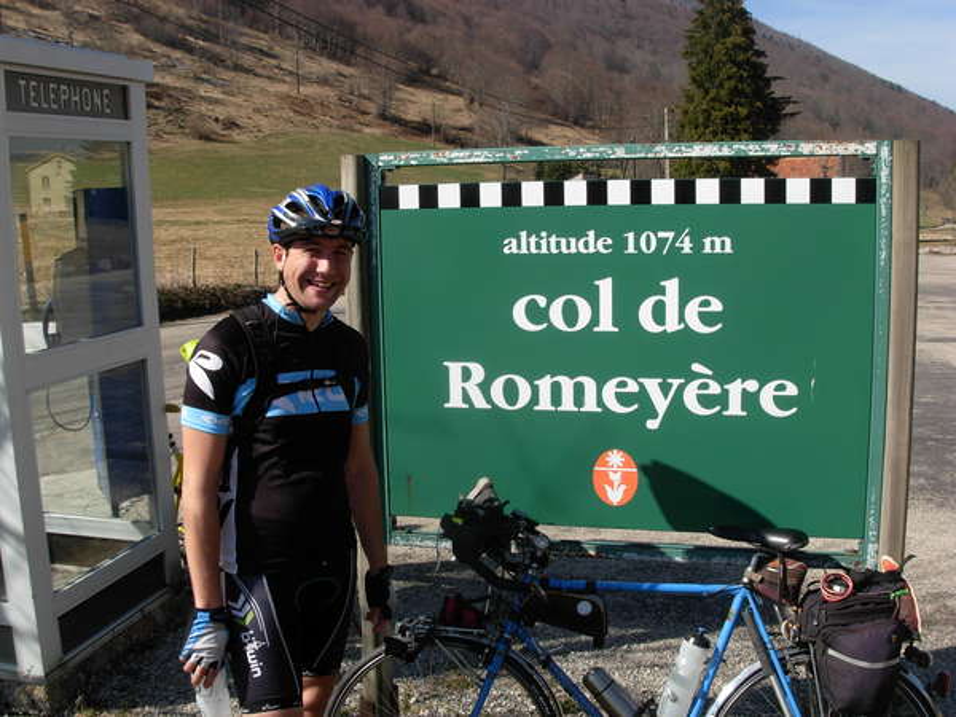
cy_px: 358
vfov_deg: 37.7
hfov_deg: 49.0
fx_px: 1049
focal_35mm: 38
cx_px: 478
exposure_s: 1/483
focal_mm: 6.3
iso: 79
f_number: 4.9
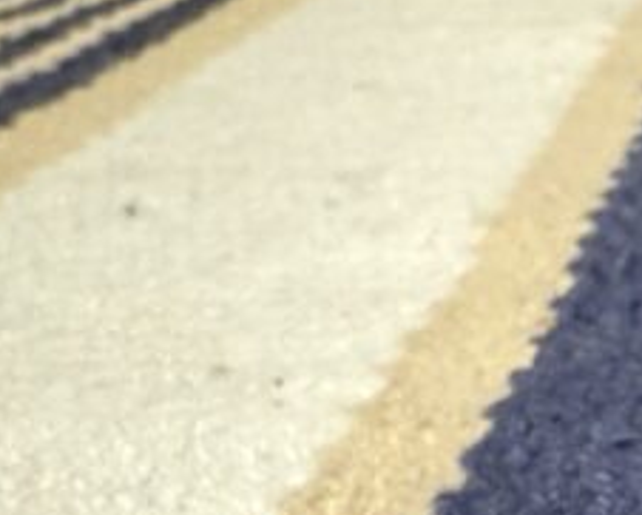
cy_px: 683
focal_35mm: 83
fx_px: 1578
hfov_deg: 18.9
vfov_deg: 17.3
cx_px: 1079
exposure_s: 1/48
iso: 1000
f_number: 2.2
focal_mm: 2.22
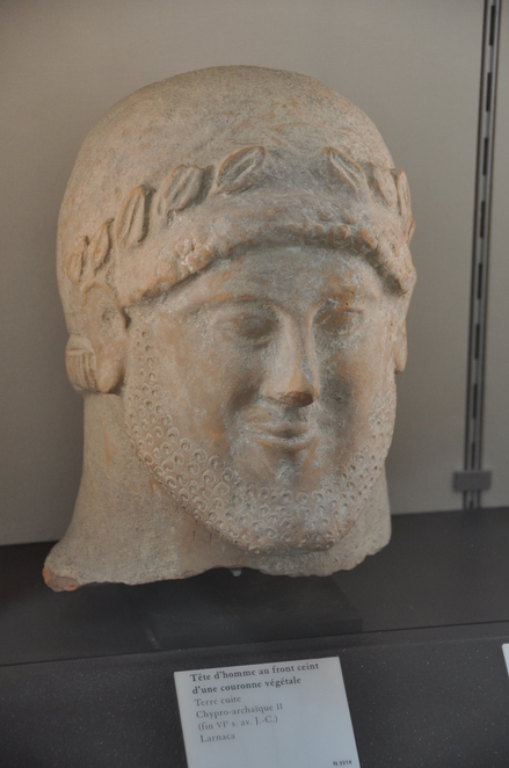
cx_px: 254
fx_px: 2873
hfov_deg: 10.1
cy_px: 384
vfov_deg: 15.2
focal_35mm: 135
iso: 640
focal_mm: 90
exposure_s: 1/80
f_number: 5.3
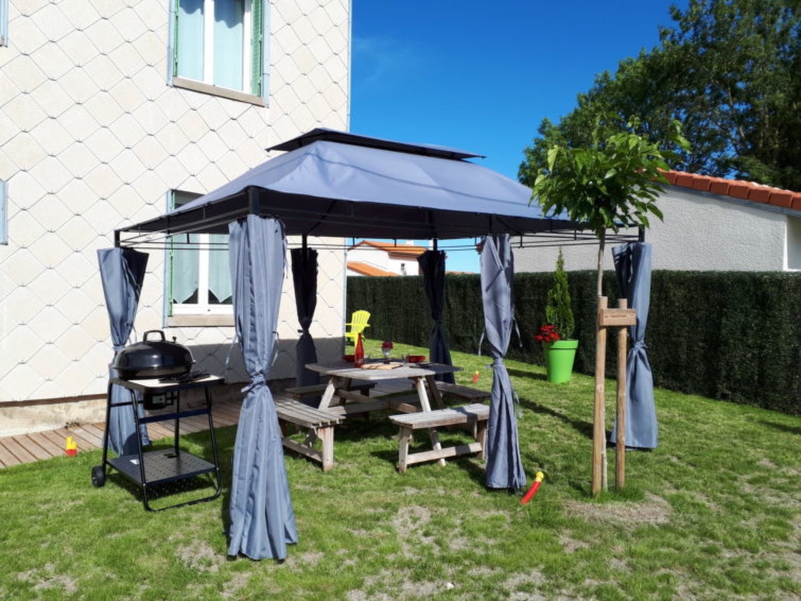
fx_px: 625
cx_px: 400
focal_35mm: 27
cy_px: 300
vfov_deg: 51.4
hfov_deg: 65.3
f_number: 1.9
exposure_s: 1/1171
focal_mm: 3.6
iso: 40
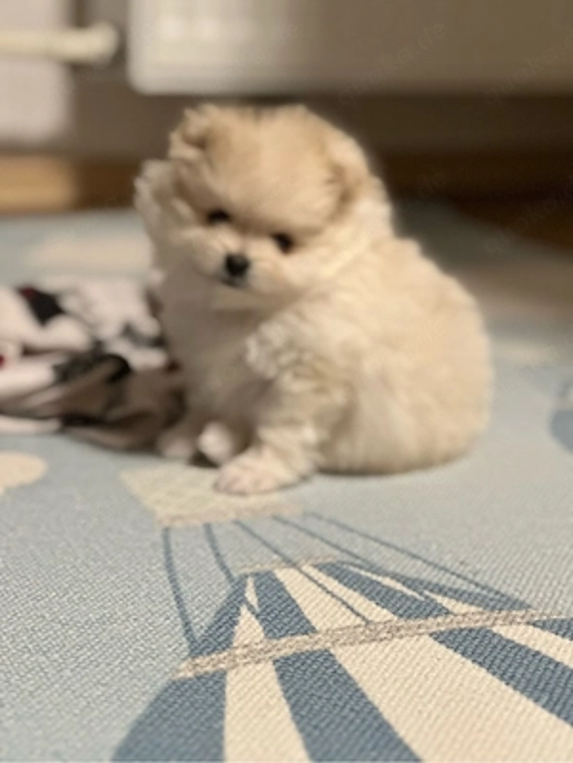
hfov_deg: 19.1
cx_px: 286
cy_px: 382
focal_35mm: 77
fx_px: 1699
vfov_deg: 25.3
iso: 400
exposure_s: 1/33
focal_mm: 9
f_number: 2.8
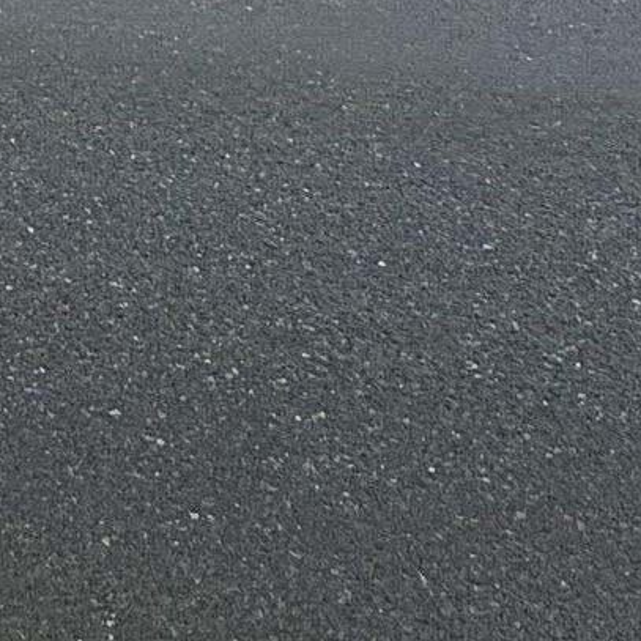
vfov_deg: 18.2
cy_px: -580
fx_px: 1467
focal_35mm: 70
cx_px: -76
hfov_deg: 23.1
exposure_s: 1/535
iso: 50
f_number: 2.2
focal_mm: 2.22
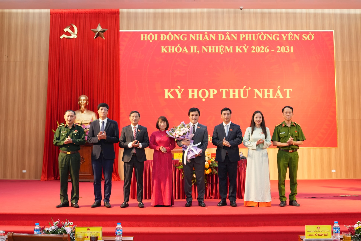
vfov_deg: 33.4
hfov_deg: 48.5
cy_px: 120
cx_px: 180
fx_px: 401
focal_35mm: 40
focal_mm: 27
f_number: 2.8
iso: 640
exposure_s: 1/100
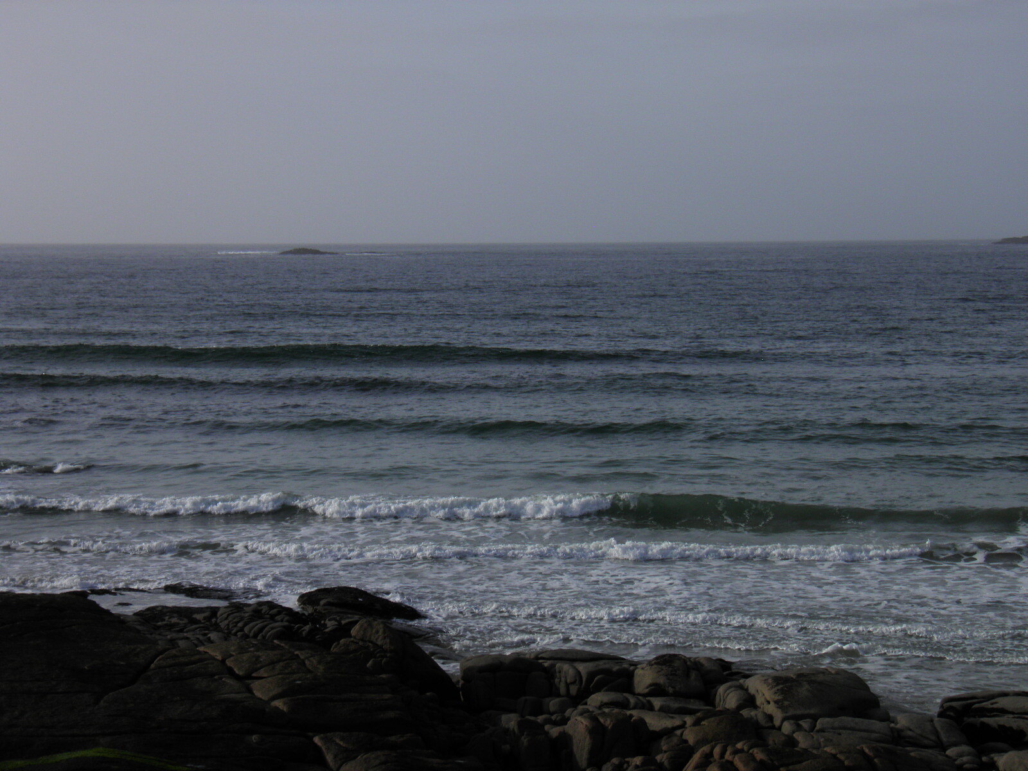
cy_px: 386
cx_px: 514
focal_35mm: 84
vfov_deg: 17.6
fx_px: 2495
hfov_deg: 23.3
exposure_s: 1/800
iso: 50
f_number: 4.9
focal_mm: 15.2
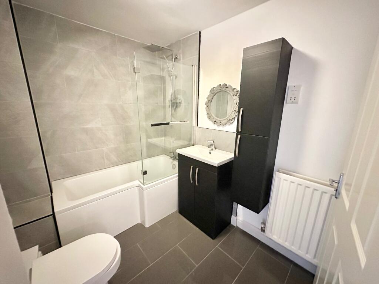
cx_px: 190
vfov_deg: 85.7
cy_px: 142
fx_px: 153
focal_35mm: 14
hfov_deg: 102.1
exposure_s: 1/34
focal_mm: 2.22
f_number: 2.2
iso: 1250
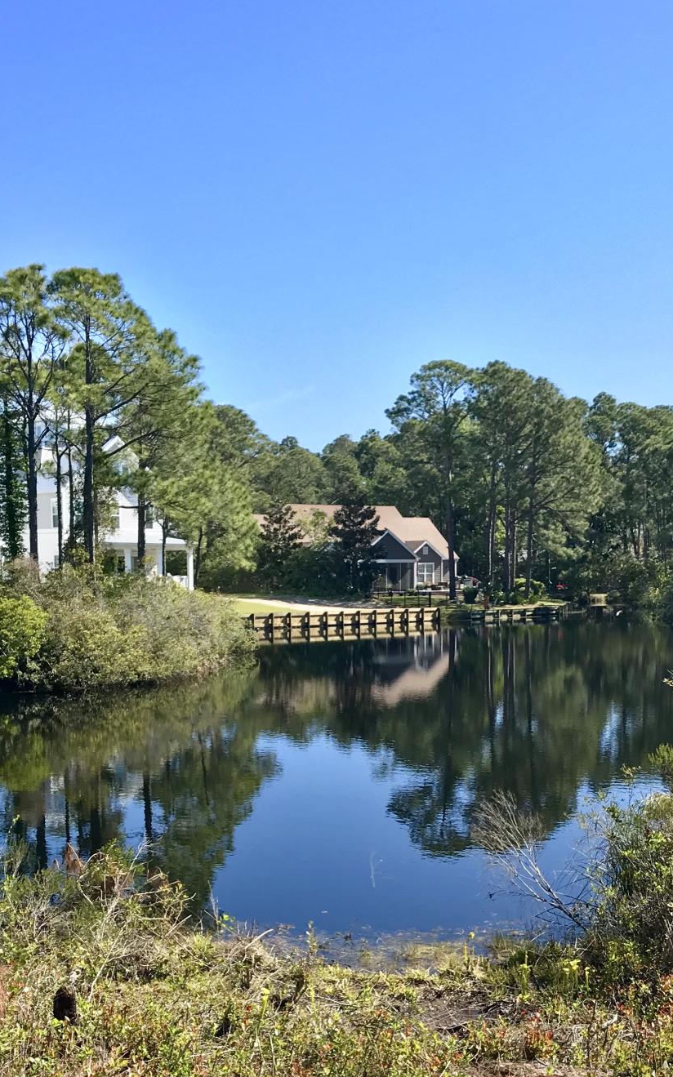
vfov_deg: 43.9
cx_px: 347
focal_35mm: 45
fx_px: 1321
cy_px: 700
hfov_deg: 28.6
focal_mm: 3.99
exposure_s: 1/1198
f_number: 1.8
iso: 20
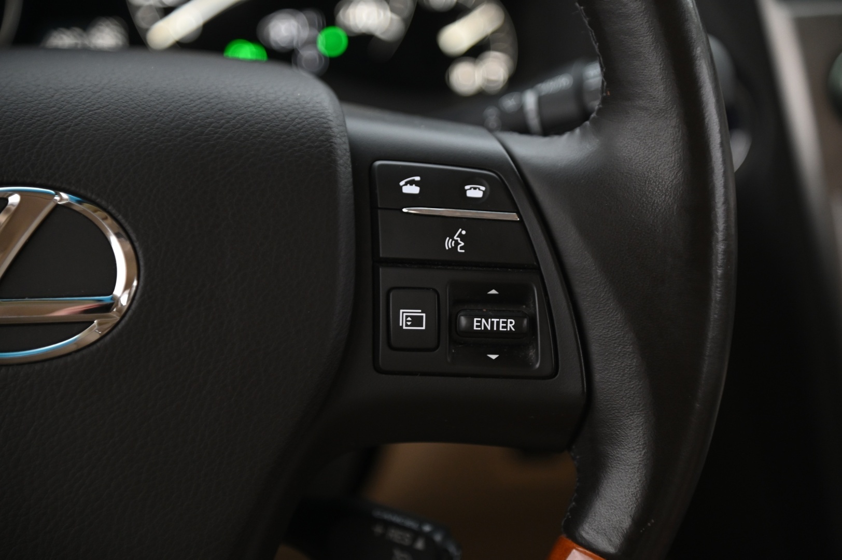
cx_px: 421
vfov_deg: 11.4
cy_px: 280
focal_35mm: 120
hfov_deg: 17.1
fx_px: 2804
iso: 2000
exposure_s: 1/15
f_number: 4
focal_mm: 120
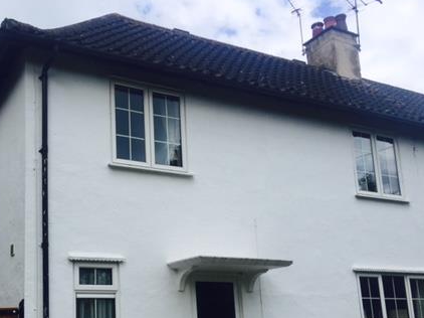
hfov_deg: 42.2
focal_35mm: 44
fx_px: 539
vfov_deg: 32.3
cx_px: 129
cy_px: 233
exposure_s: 1/1464
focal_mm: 4.15
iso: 32
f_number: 2.2
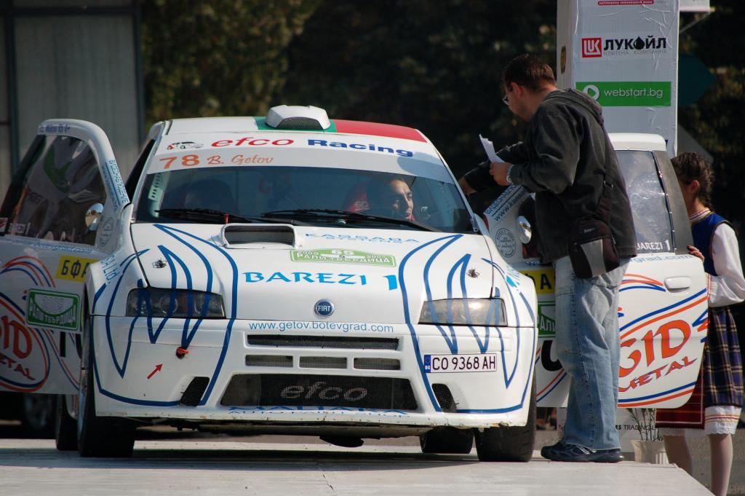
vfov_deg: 4.6
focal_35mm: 300
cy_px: 248
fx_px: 6203
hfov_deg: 6.9
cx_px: 372
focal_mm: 200
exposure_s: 1/2000
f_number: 5.6
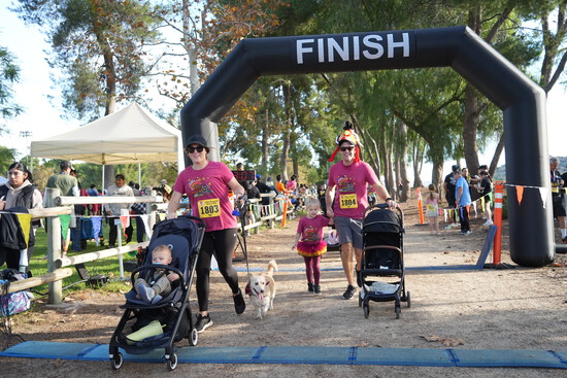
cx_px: 284
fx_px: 504
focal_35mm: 32
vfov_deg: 41.1
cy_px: 189
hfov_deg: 58.7
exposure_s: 1/1000
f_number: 4
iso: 1000
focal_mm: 32
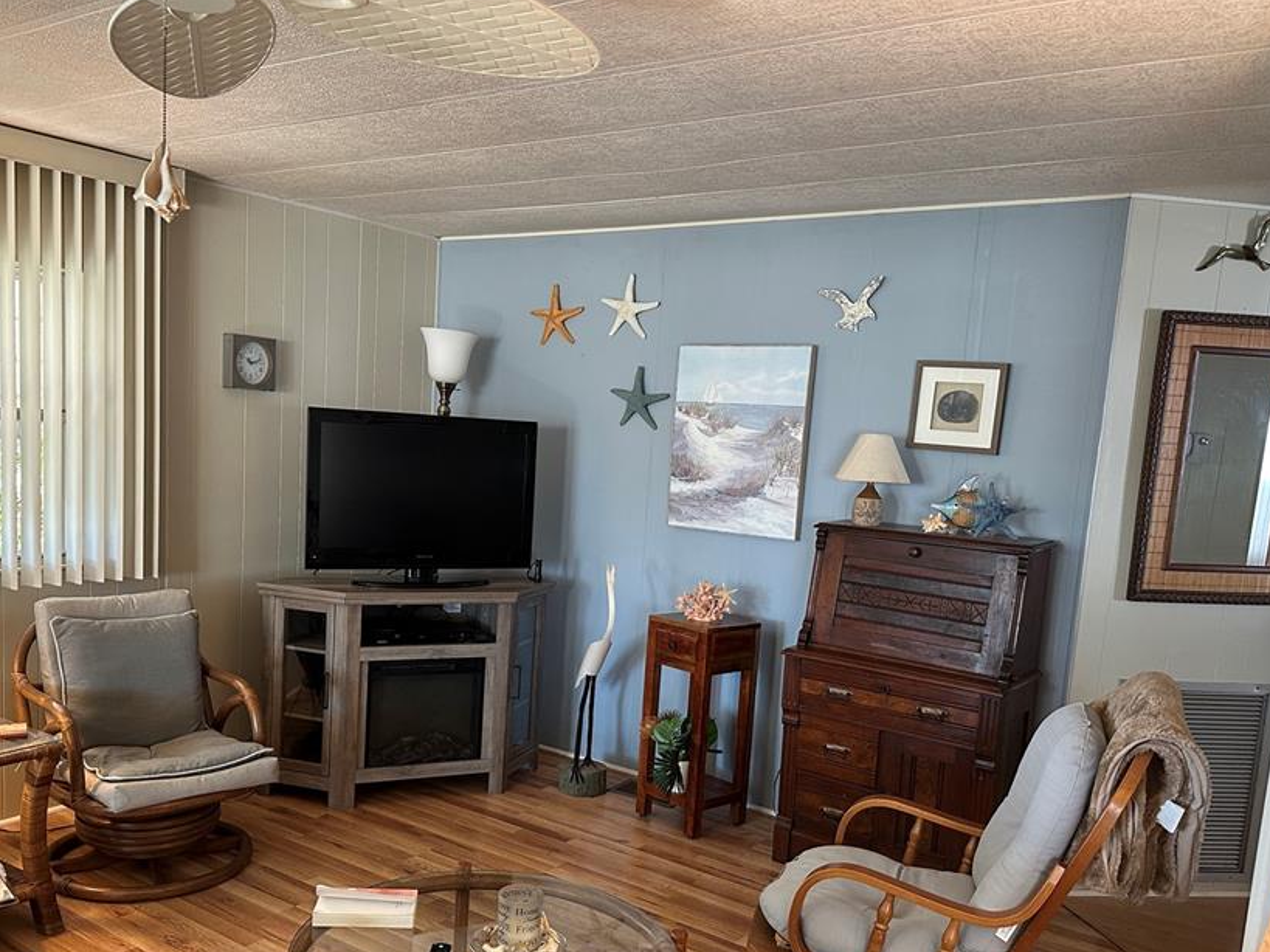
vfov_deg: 46.5
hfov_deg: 59.8
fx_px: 1100
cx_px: 569
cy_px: 571
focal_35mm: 30
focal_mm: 6.86
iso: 250
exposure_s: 1/60
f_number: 1.78
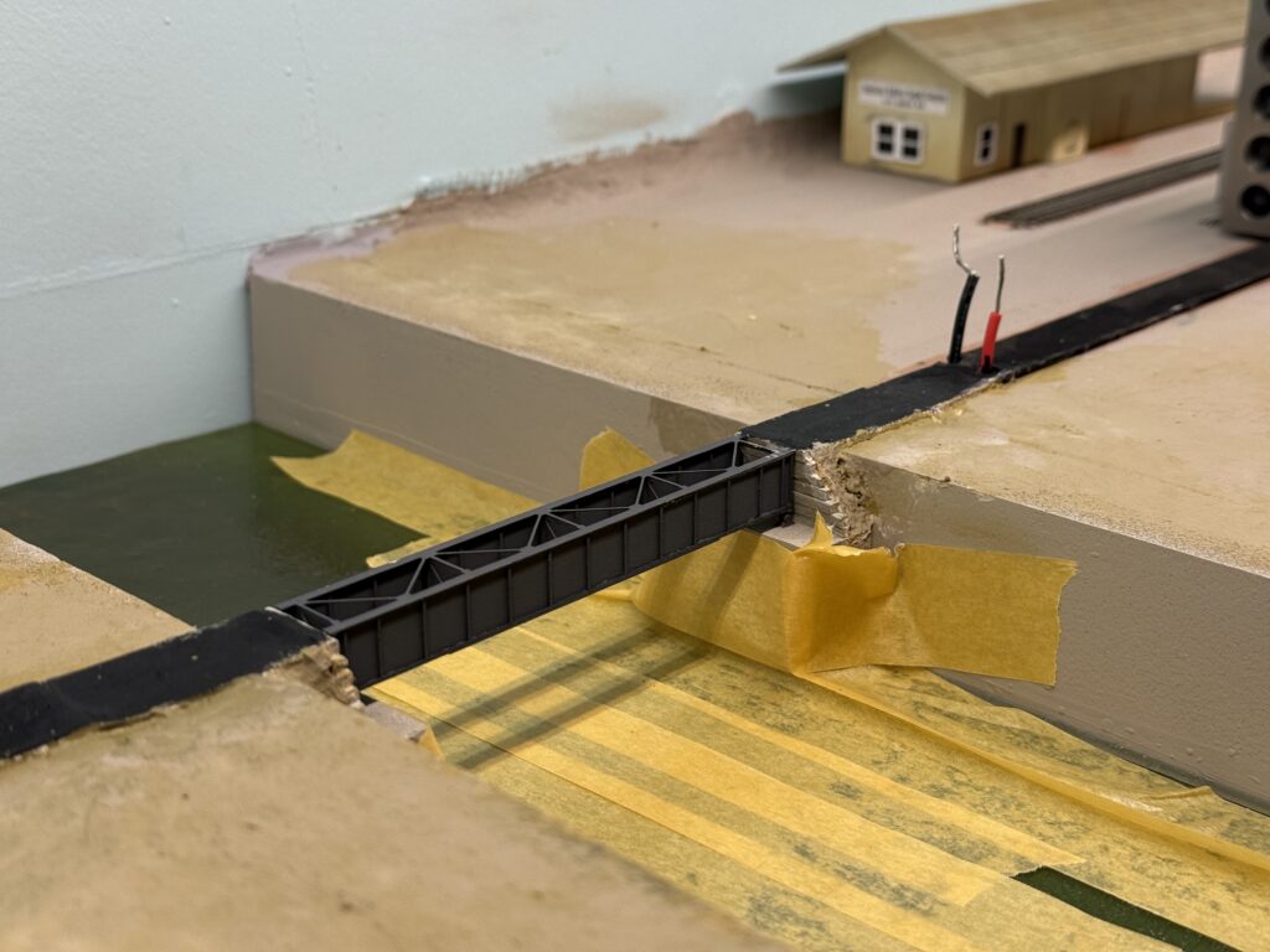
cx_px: 635
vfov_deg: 30.3
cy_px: 476
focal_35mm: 48
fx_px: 1761
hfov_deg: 39.7
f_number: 1.78
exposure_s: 1/254
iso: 64
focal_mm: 6.76
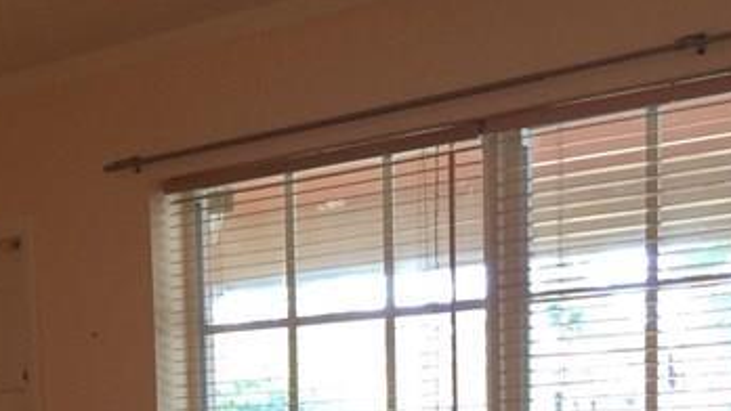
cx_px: -32
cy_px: 631
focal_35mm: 93
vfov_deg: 12.3
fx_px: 1803
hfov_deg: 21.9
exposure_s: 1/30
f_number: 2.2
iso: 80
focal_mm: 4.15
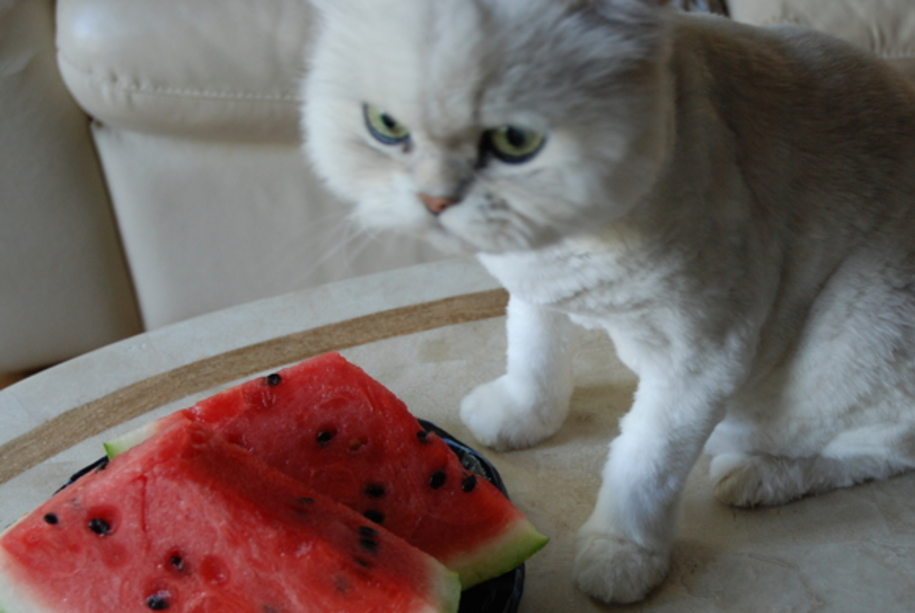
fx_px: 1418
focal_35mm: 56
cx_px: 579
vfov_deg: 24.4
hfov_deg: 35.6
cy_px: 360
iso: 400
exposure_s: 1/25
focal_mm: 27
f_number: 3.8
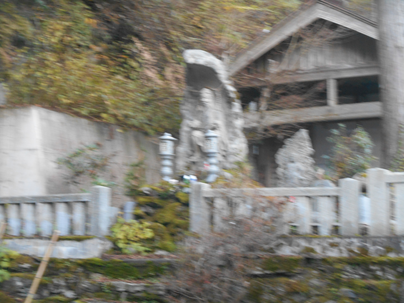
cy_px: 152
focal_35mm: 80
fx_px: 934
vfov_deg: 18.4
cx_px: 202
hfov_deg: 24.4
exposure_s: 1/30
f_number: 4.7
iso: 360
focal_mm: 14.3
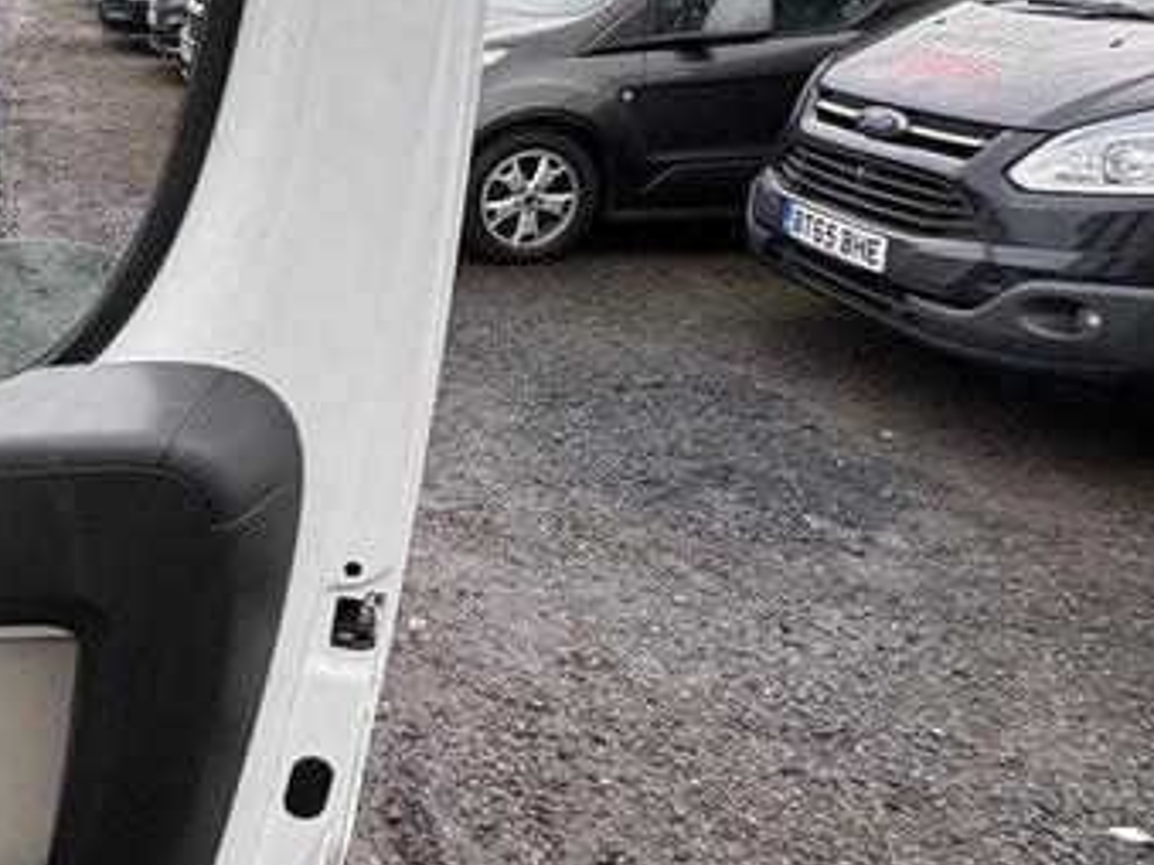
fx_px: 1233
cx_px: 20
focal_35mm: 37
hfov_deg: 43.5
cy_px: 293
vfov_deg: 38.2
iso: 40
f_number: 2.2
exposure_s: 1/116
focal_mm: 2.22
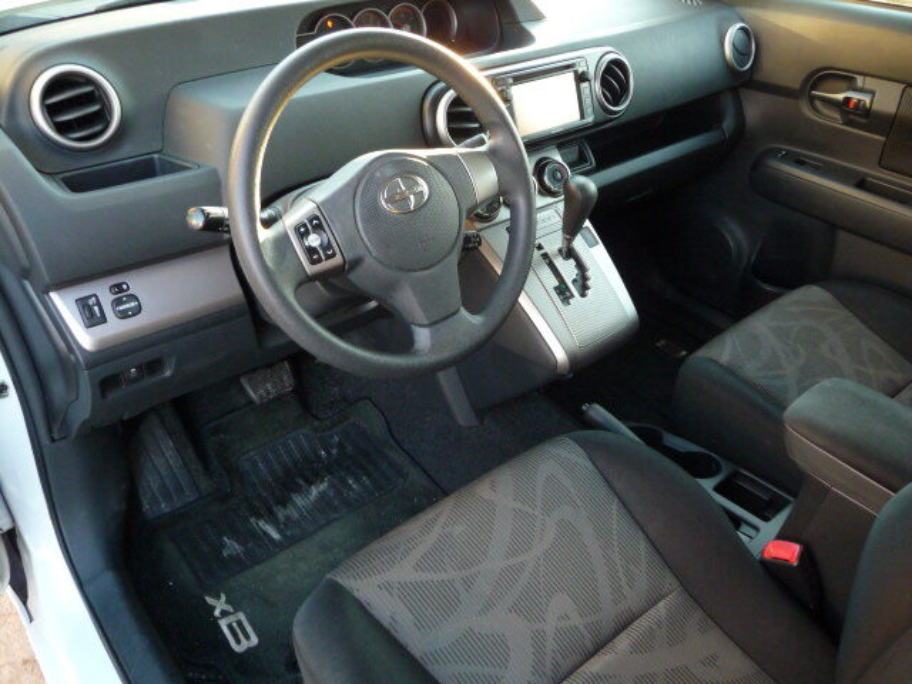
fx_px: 738
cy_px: 342
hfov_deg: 63.4
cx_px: 456
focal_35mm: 28
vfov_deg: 49.7
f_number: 3.3
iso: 320
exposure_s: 1/30
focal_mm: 4.7
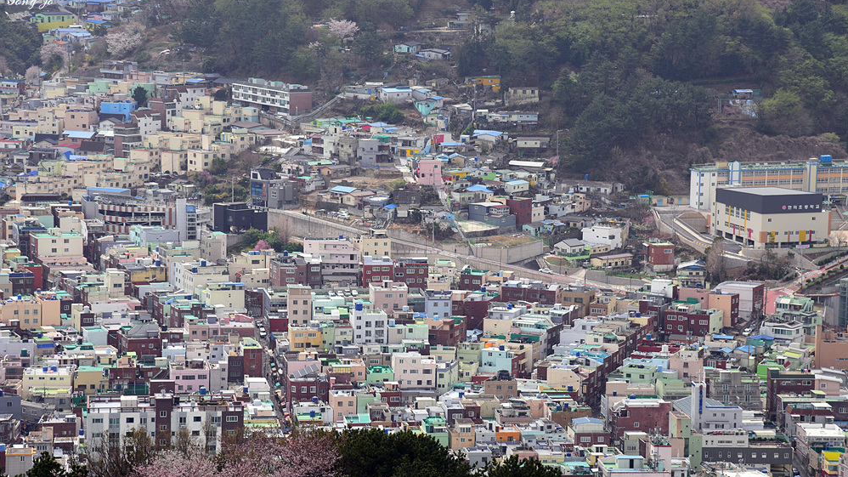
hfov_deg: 17.0
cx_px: 424
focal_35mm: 126
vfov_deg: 9.6
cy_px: 275
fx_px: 2833
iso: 100
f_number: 8
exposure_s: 1/200
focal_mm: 120
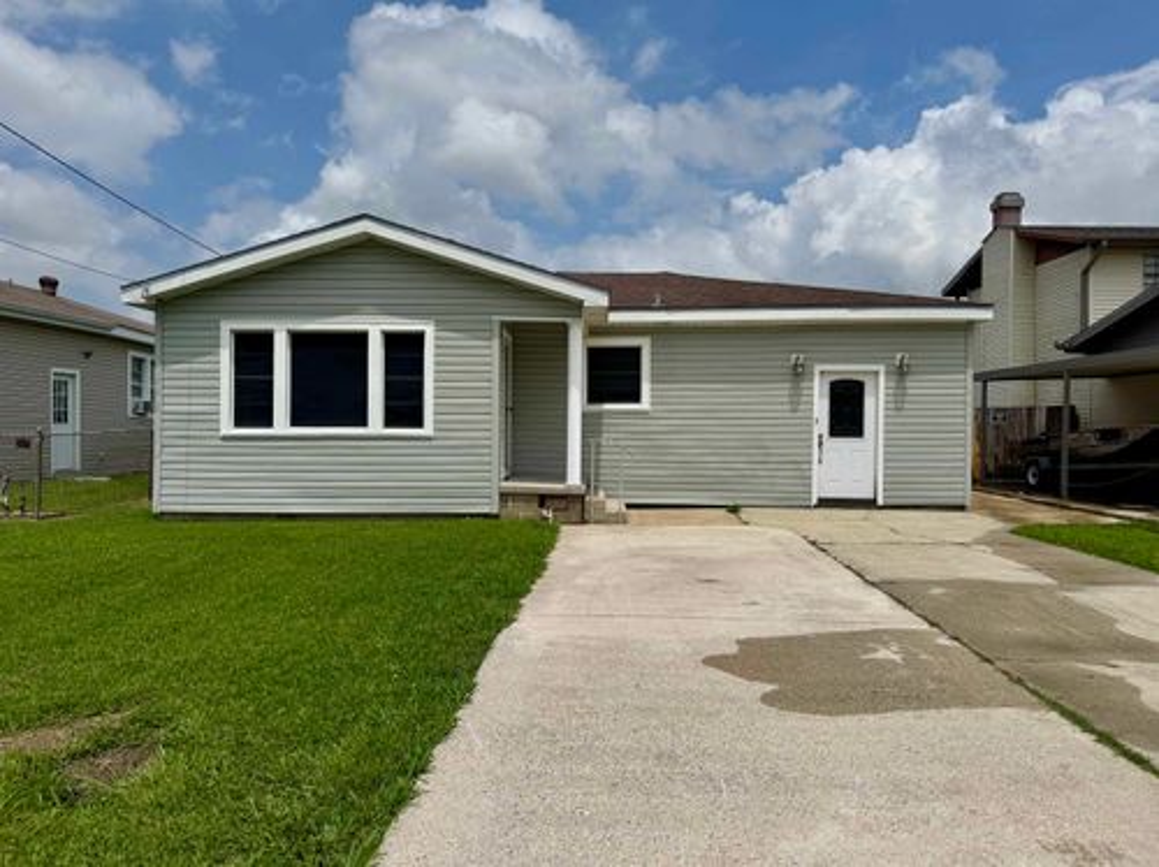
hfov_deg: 71.6
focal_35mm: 24
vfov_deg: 56.7
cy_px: 434
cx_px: 580
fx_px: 803
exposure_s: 1/12346
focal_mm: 6.76
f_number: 1.78
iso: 80
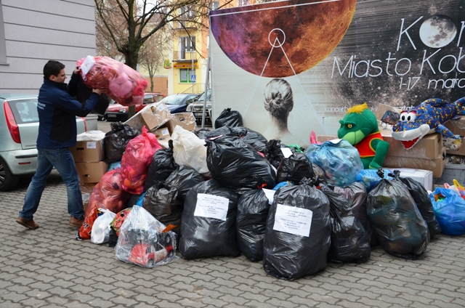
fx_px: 483
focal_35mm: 38
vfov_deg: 35.3
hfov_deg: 51.4
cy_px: 154
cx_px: 232
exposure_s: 1/160
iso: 200
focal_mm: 25
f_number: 6.3
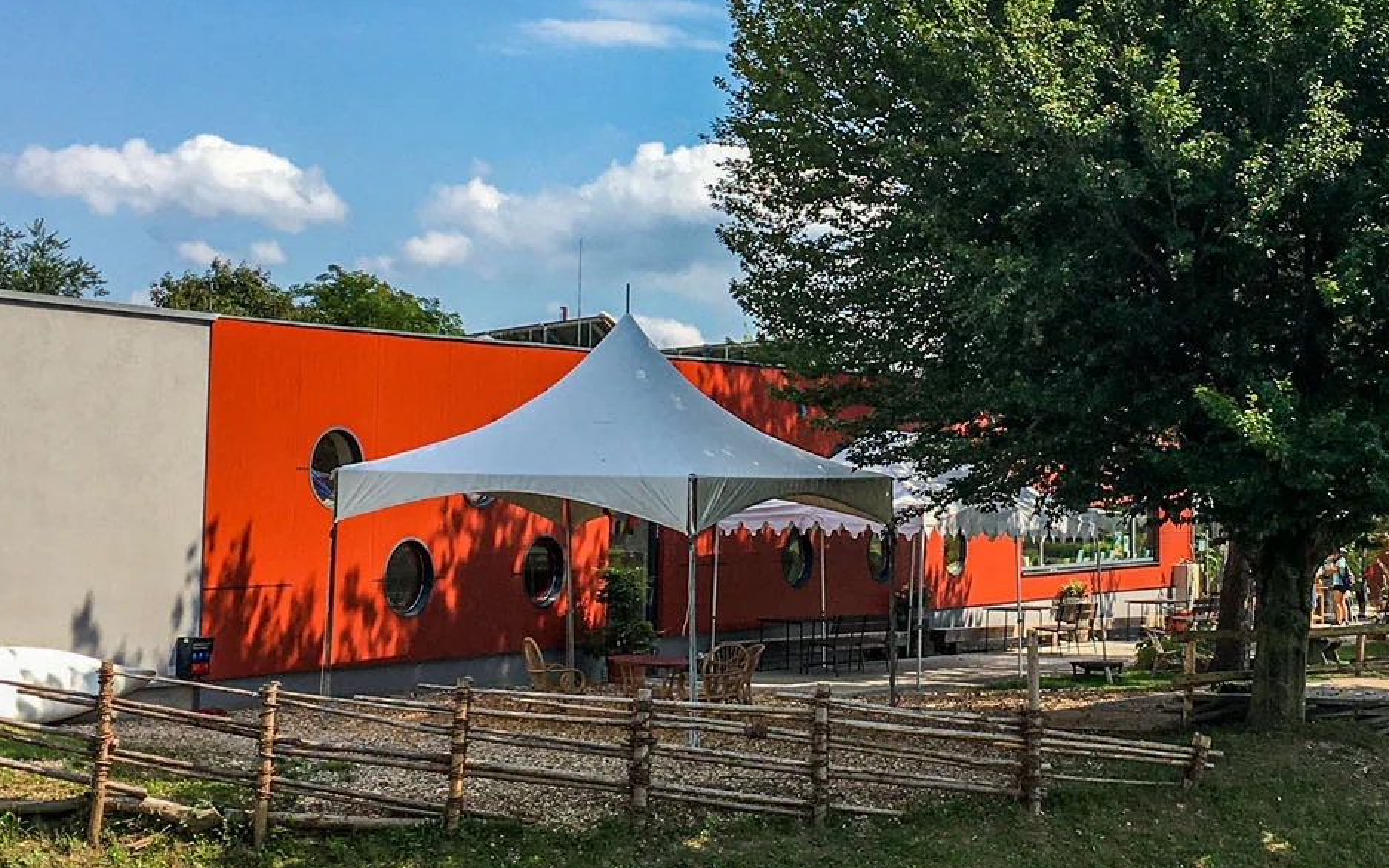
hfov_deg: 32.3
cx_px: 866
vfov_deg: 20.5
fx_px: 2385
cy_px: 247
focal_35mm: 63
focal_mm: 4.15
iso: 25
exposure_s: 1/1250
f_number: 2.2
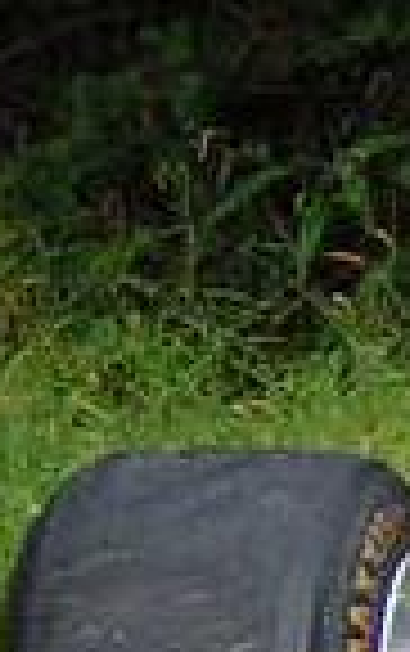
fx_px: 2816
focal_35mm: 158
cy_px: 328
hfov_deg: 7.5
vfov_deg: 13.2
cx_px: 1135
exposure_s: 1/60.1
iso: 297
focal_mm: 4.7
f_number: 2.6
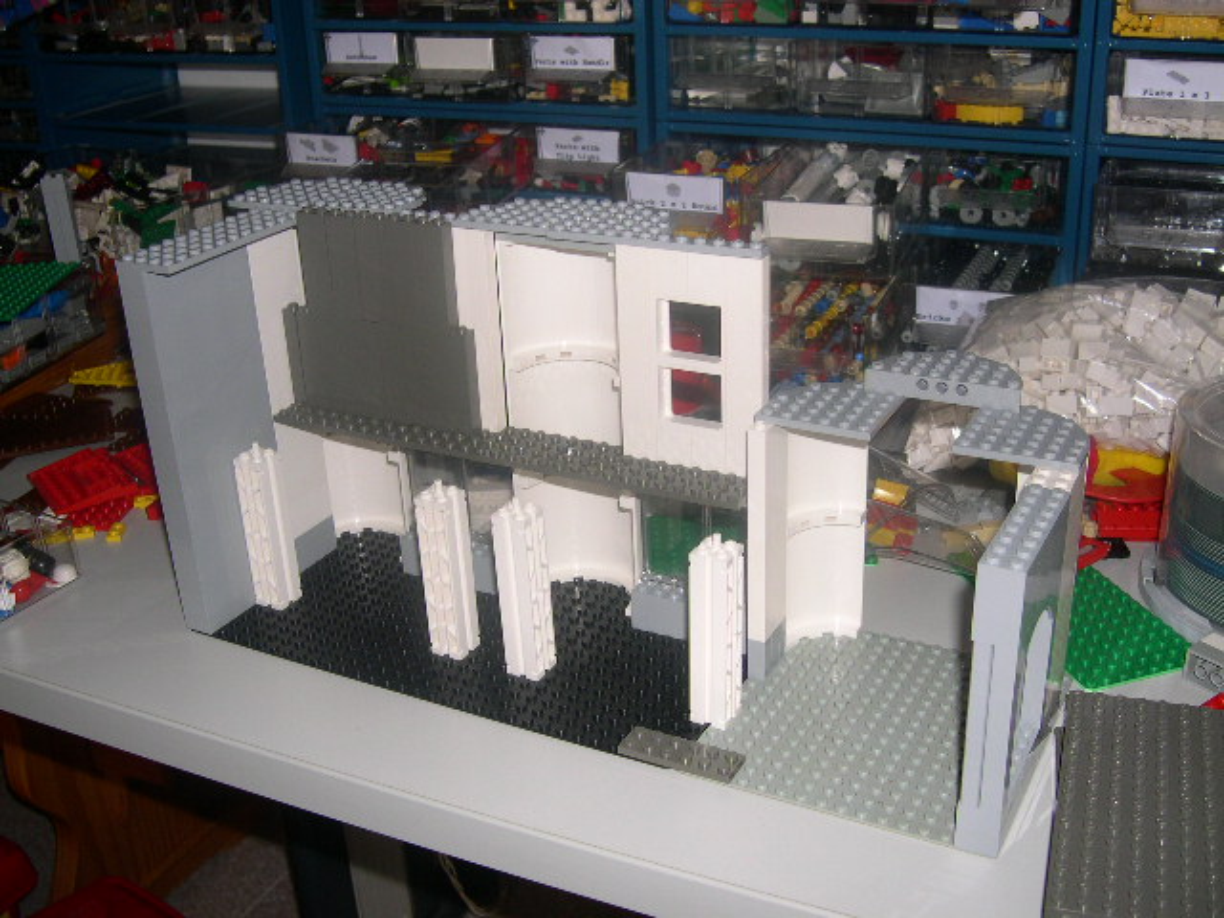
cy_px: 459
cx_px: 612
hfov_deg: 49.0
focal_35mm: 38
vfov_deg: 37.7
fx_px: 1344
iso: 100
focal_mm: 8
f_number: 2.8
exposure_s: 1/60
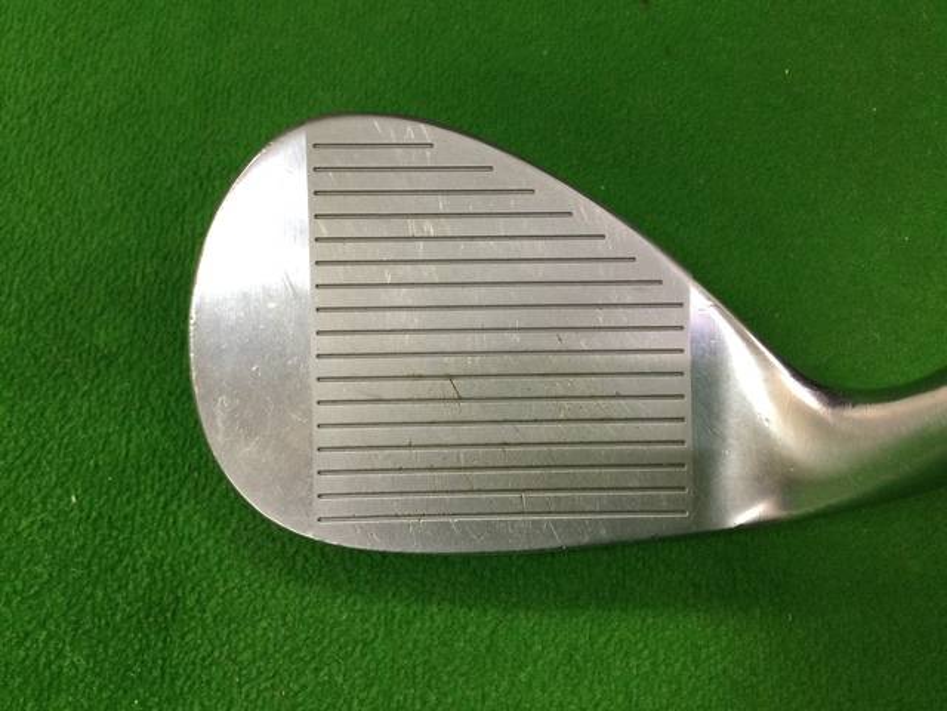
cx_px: 474
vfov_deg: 45.4
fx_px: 848
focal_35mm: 31
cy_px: 356
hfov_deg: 58.4
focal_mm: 3.3
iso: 80
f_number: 2.4
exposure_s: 1/30
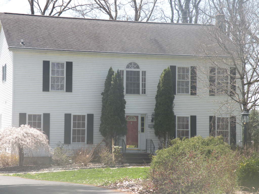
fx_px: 756
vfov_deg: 14.6
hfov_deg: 19.4
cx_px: 130
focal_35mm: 101
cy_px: 97
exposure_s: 1/158
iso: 64
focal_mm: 17.9
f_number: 5
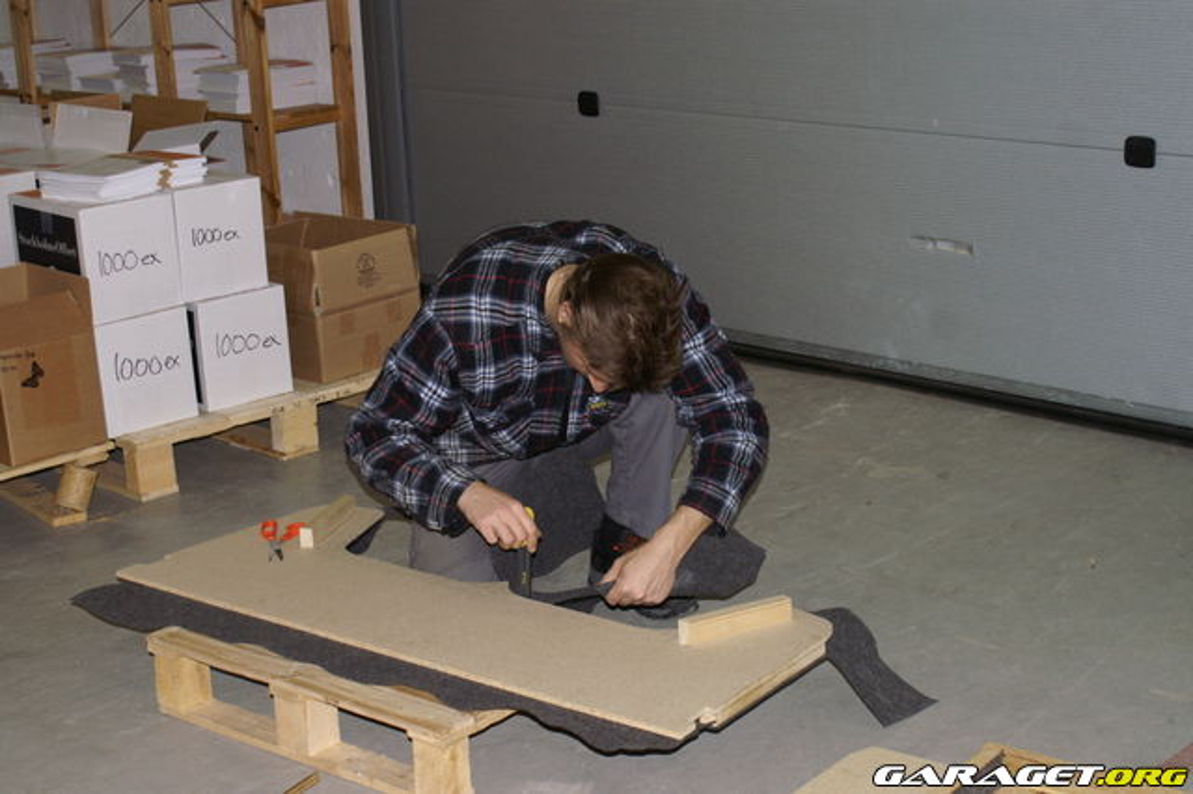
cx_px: 596
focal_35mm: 60
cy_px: 397
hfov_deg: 33.4
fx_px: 1987
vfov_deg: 22.6
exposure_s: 1/80
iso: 400
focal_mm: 40
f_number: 5.6
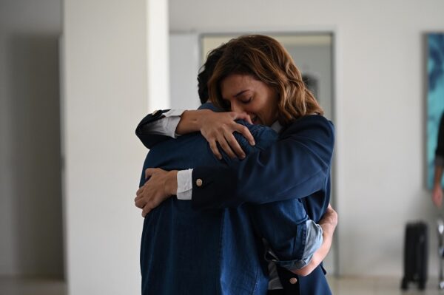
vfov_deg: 13.0
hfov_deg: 19.5
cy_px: 148
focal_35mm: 105
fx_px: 1294
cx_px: 222
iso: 1600
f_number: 4
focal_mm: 105
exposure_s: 1/320
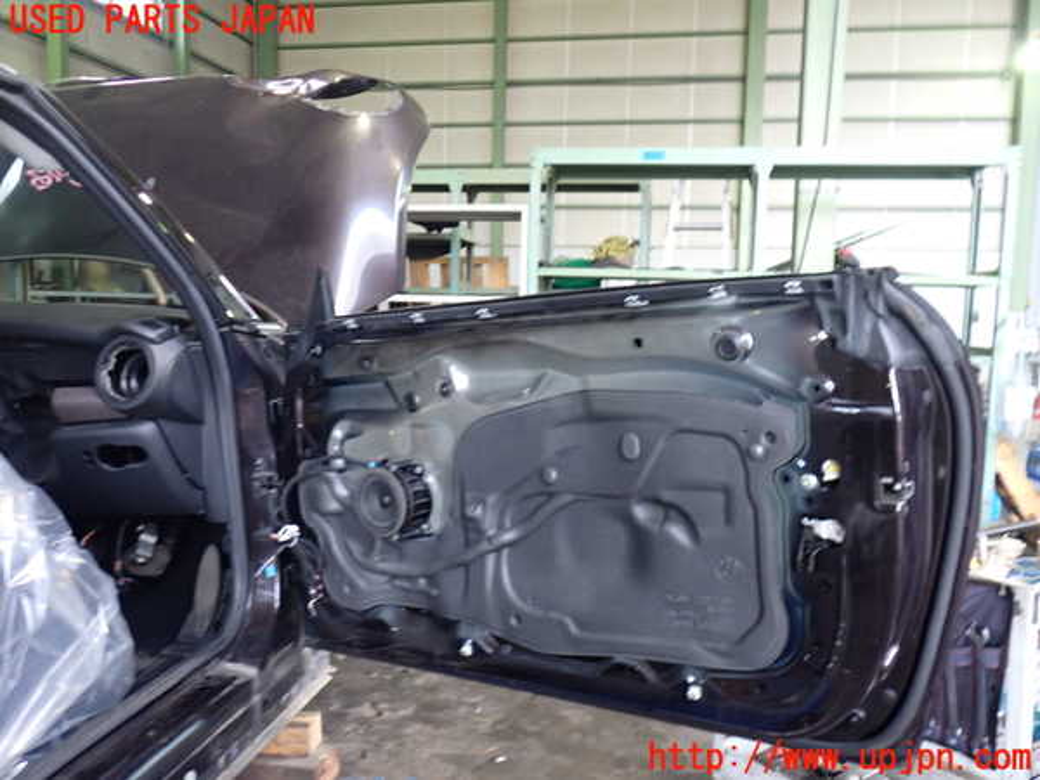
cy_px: 390
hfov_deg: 60.0
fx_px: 901
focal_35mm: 30
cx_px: 520
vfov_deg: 46.8
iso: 320
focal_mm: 5.4
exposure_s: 1/30
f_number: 2.3
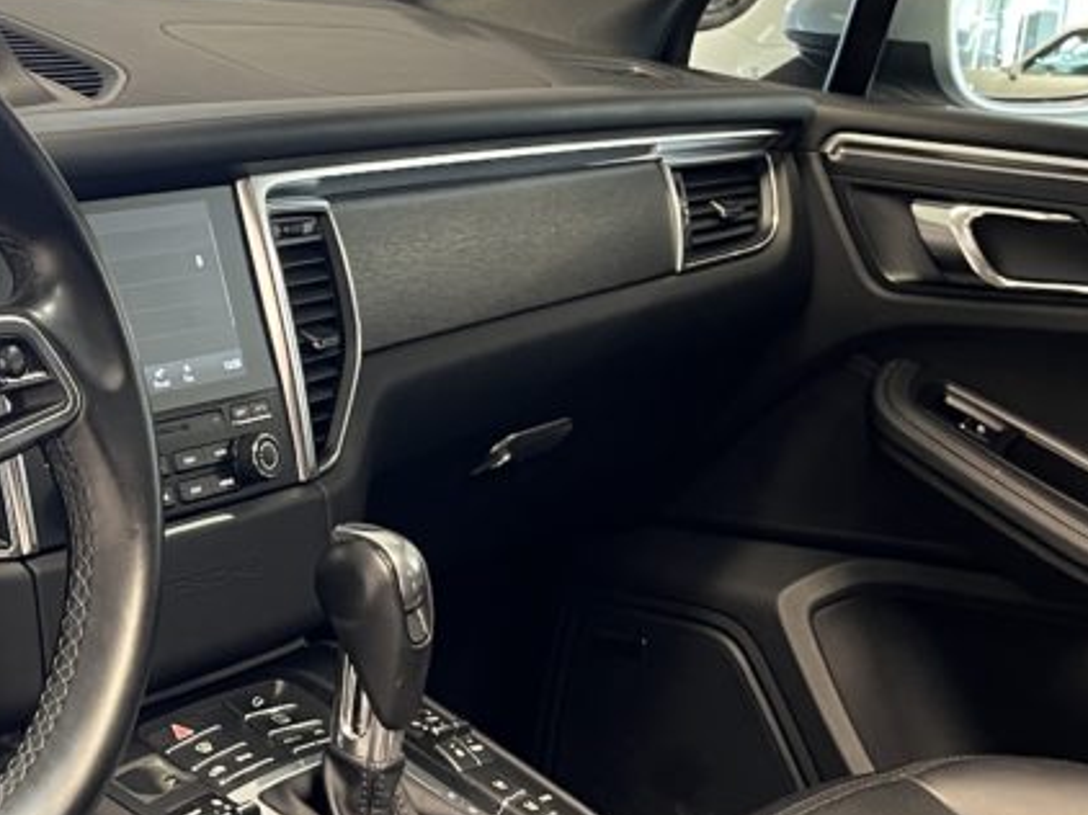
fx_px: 2325
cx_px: -26
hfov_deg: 25.0
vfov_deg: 19.9
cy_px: 467
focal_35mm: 74
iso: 200
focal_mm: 5.1
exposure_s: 1/43
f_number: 1.6
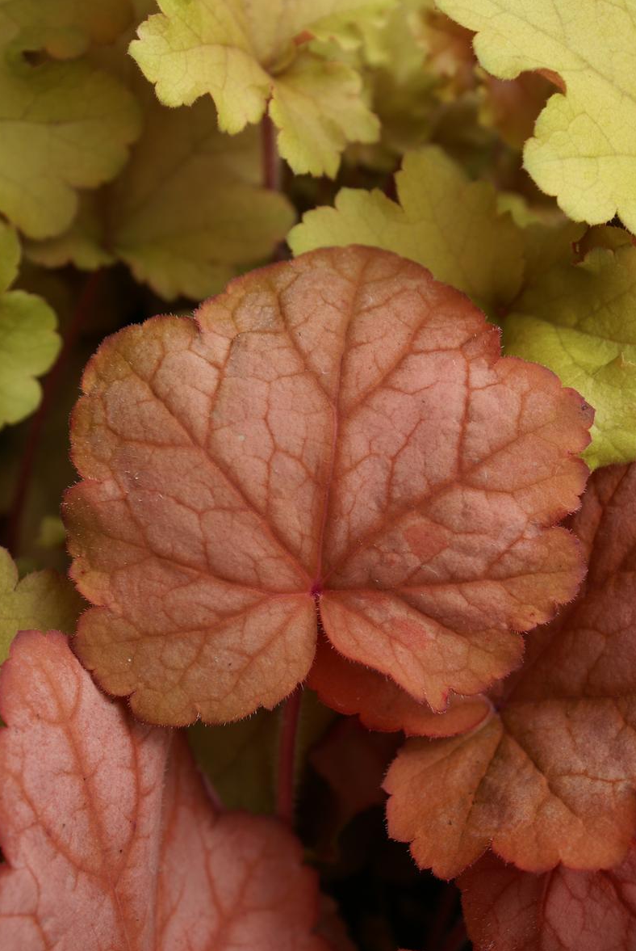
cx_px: 317
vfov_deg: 29.4
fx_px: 1810
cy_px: 480
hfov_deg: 19.9
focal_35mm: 69
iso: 100
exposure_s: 1/125
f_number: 5.6
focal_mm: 45
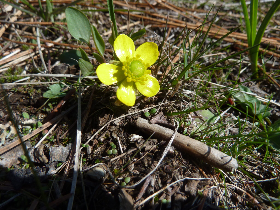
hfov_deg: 69.4
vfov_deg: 54.9
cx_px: 140
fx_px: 202
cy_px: 105
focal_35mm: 25
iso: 80
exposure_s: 1/800
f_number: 3.3
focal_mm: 4.1
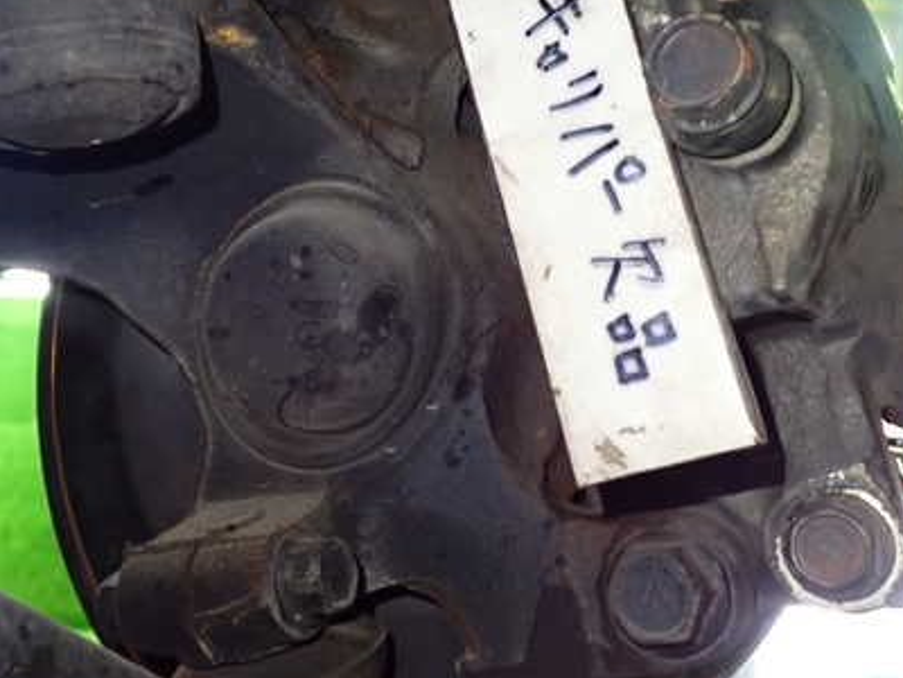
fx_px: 1174
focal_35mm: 45
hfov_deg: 42.0
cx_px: 384
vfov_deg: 32.2
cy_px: 303
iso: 400
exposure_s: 1/30
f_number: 2.3
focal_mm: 5.4
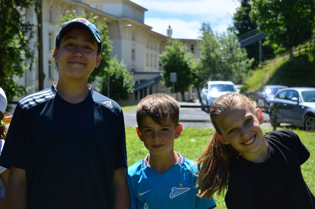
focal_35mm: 54
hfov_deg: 36.9
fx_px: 472
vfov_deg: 25.0
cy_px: 104
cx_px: 158
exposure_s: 1/640
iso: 100
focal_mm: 36
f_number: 4.8
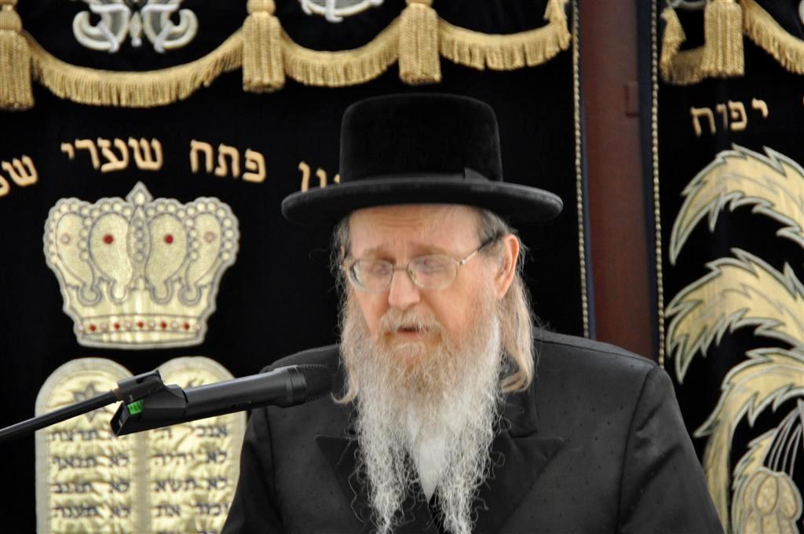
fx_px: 5688
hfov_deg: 8.1
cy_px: 267
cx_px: 402
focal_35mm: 255
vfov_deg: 5.4
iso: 1600
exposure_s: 1/30
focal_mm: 170
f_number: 5.6
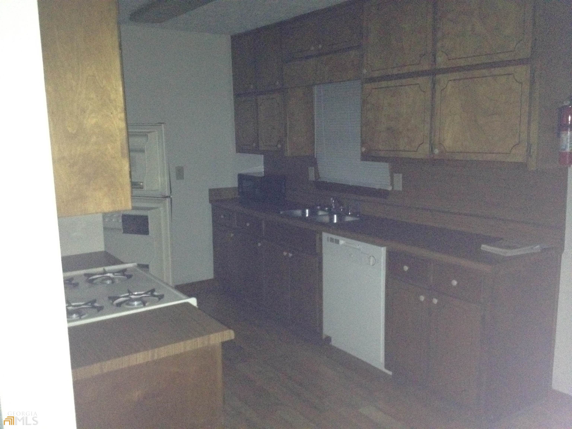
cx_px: 286
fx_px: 578
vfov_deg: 40.7
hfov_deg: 52.6
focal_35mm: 35
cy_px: 214
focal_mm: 4.28
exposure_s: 1/16
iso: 800
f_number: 2.4
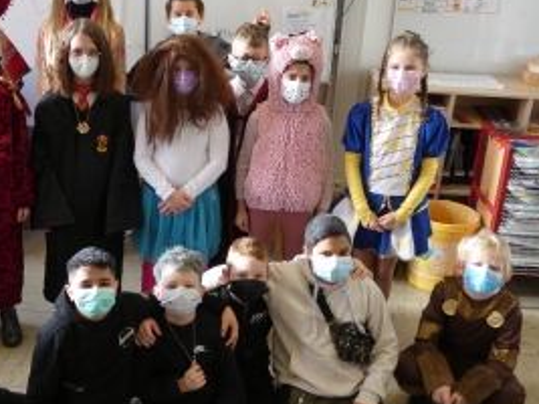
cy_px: 212
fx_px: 747
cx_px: 188
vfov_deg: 30.2
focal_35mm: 48
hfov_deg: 39.3
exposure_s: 1/80
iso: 200
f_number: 3.4
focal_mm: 5.8
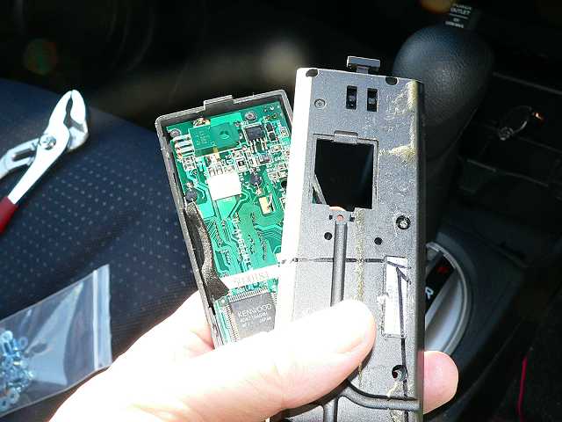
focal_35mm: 36
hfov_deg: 51.4
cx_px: 281
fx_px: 584
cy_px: 211
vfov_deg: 39.7
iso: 200
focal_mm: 6
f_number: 4
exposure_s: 1/100
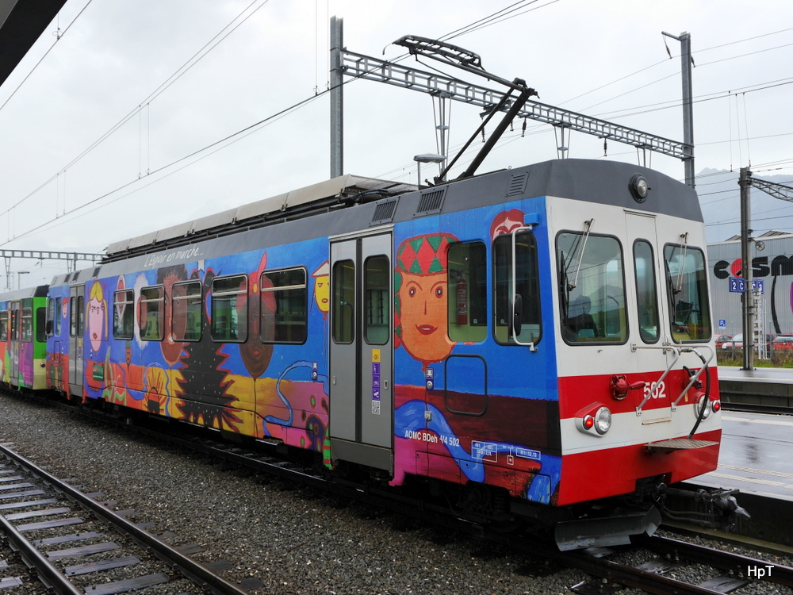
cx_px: 396
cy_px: 298
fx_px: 779
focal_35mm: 34
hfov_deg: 54.0
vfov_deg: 41.8
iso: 160
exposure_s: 1/160
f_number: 5.6
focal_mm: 17
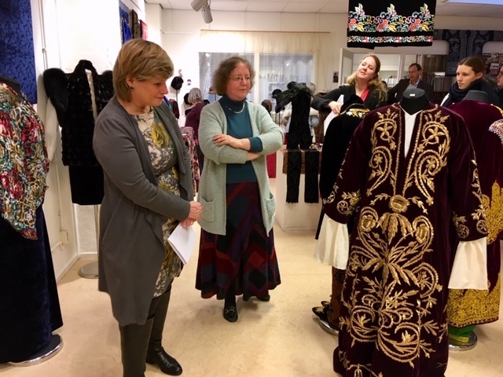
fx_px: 421
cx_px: 252
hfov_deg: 61.7
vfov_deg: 48.2
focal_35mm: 29
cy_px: 188
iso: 125
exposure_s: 1/33
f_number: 2.2
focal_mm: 4.15
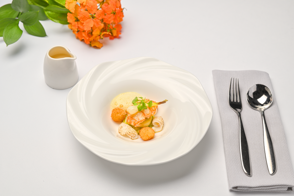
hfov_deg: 36.2
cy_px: 98
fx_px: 449
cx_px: 147
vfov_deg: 24.6
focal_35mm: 55
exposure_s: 1/100
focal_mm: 55
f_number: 6.3
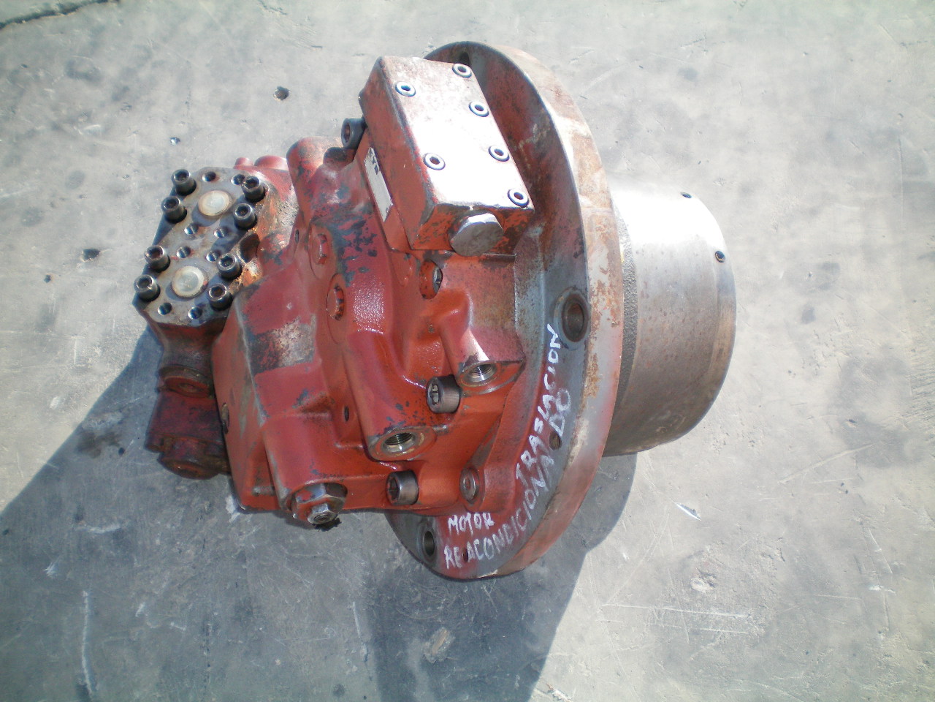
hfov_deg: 49.0
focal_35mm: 38
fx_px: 1026
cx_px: 468
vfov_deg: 37.7
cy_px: 351
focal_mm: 6.3
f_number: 3.1
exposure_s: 1/320
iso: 64
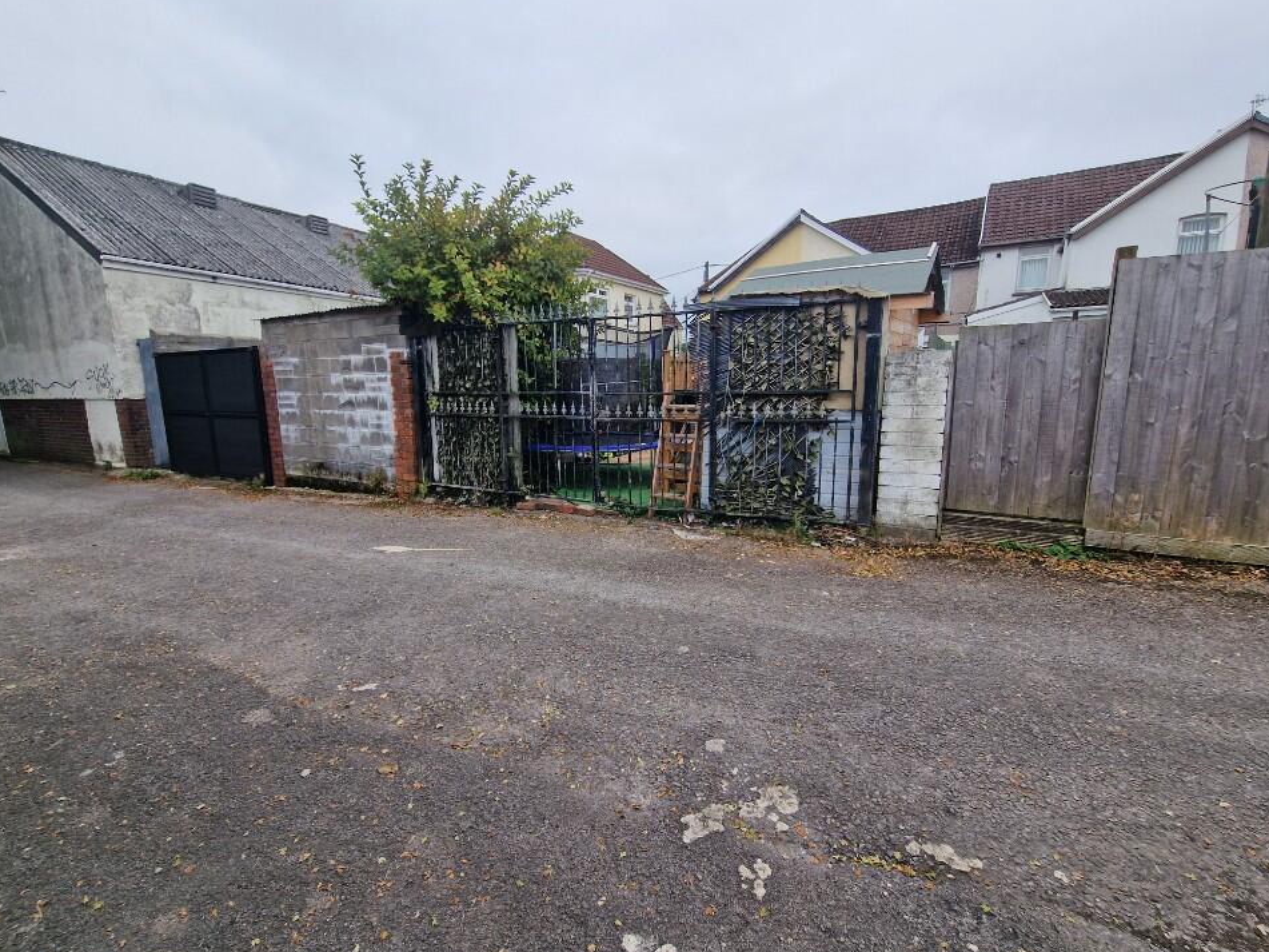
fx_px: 513
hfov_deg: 102.0
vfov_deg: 85.7
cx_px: 615
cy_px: 474
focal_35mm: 14
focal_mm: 2.2
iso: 50
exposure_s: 1/406
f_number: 2.2
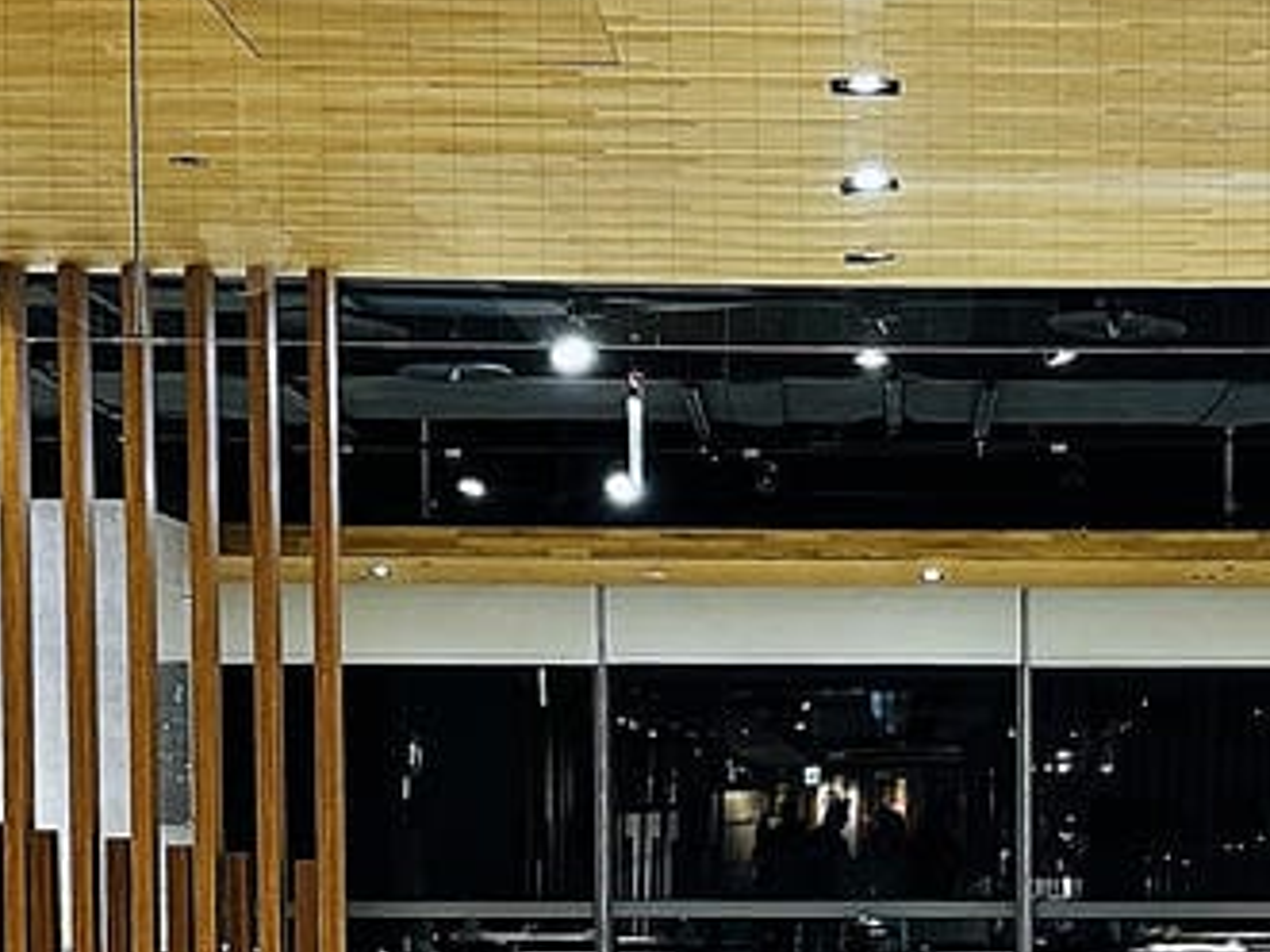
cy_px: 990
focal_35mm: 87
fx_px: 3191
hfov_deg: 22.2
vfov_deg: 16.5
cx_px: 998
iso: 500
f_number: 1.78
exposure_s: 1/60
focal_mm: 6.86
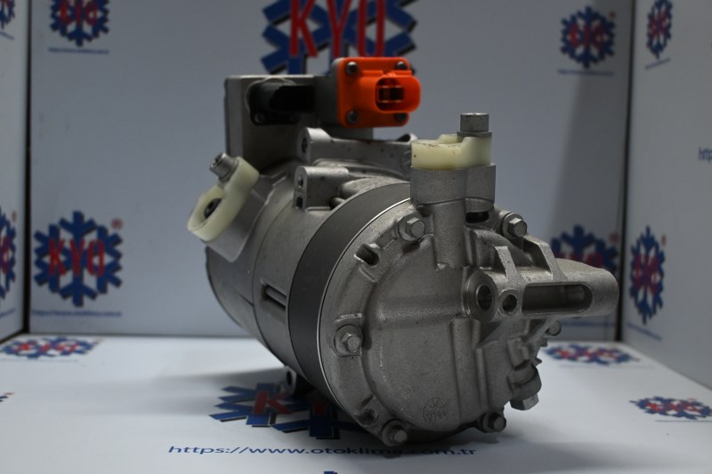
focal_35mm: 40
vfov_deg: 33.6
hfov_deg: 48.7
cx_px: 356
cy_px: 237
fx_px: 786
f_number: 4.5
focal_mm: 26.5
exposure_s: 1/125
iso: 800
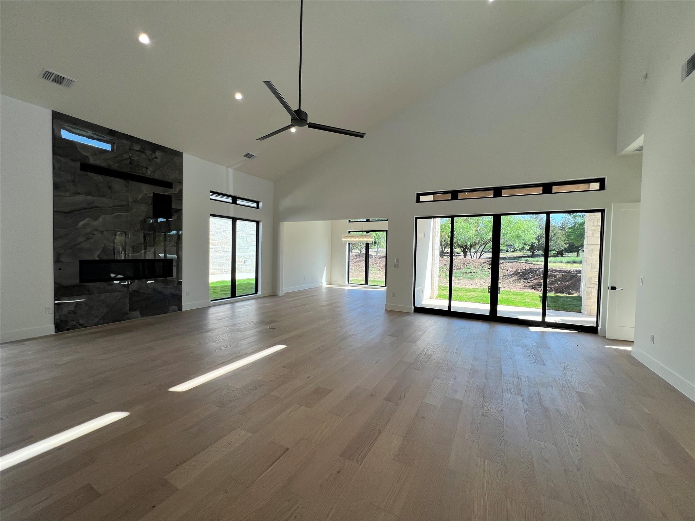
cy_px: 260
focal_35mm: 13
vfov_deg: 89.9
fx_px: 261
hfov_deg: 106.2
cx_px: 348
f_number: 1.8
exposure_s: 1/239
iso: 32
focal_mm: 1.57
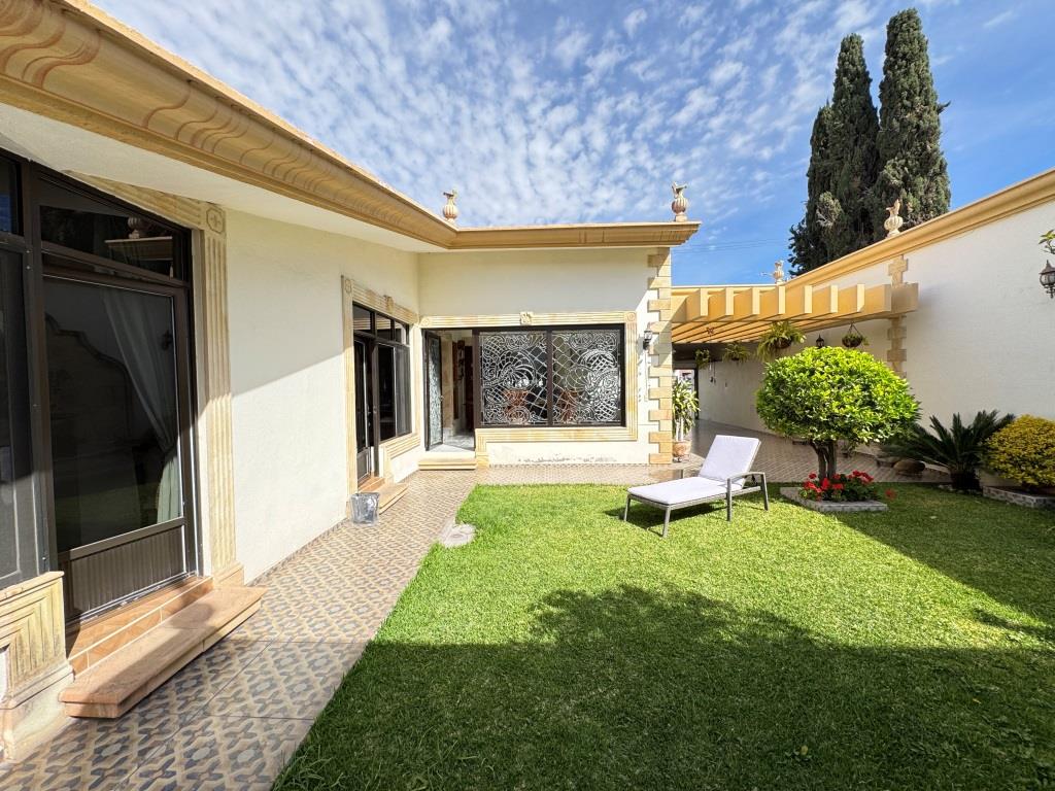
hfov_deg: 102.1
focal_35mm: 14
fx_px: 427
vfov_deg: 85.7
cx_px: 528
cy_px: 396
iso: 40
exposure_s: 1/879
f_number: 2.2
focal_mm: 2.22
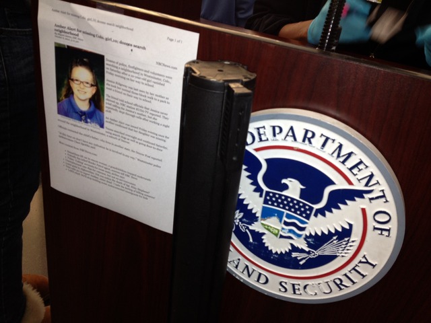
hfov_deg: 52.6
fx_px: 436
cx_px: 216
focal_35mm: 35
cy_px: 162
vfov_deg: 40.7
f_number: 2.4
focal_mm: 4.28
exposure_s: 1/20
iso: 80
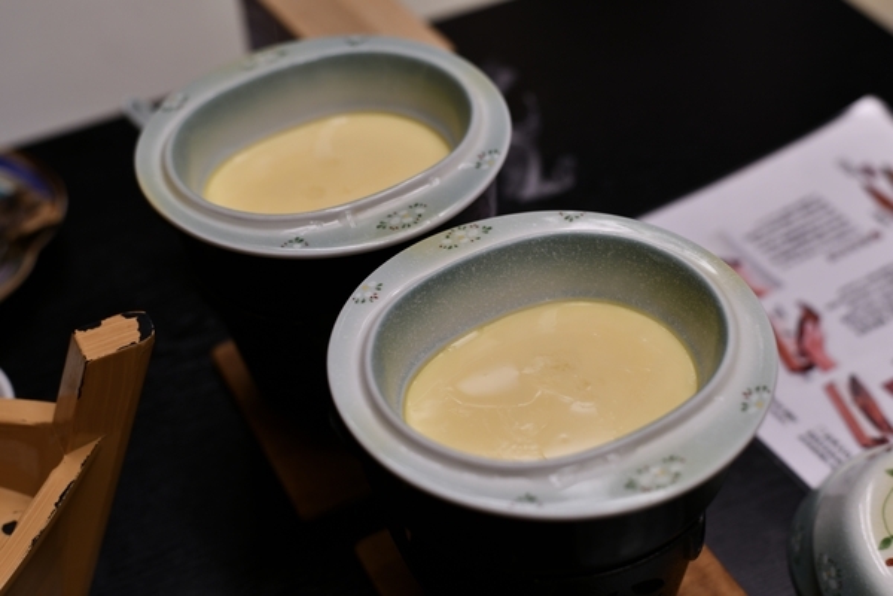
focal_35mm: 50
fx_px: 1240
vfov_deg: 27.0
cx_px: 446
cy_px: 298
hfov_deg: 39.6
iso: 200
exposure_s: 1/50
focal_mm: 50
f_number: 3.5
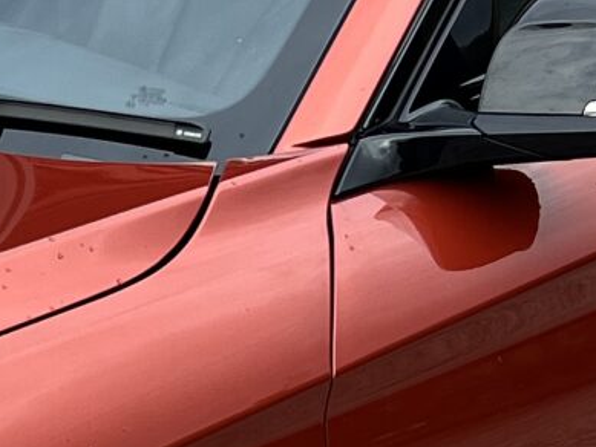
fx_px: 2945
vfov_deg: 8.7
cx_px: -221
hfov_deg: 11.2
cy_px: 390
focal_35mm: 171
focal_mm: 5.7
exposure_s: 1/758
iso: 50
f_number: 1.5
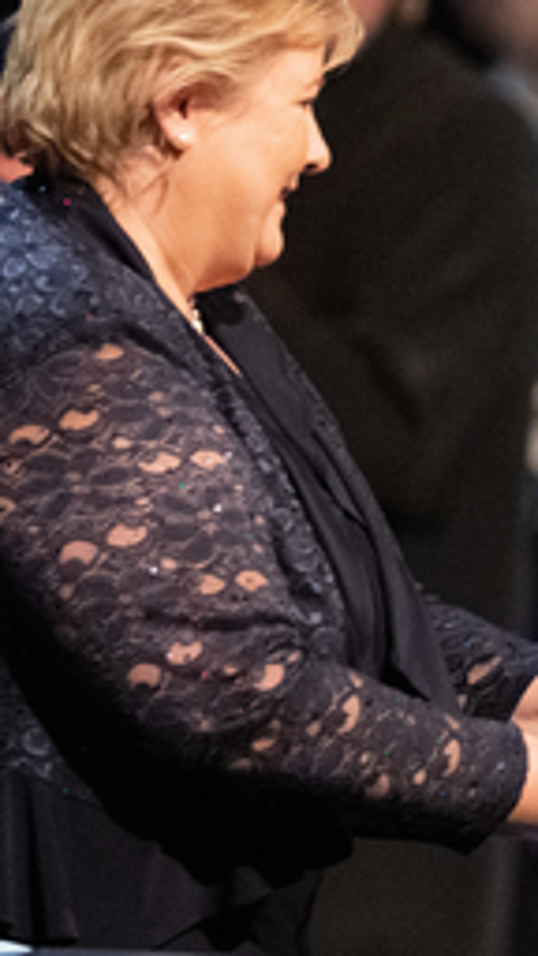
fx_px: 33198
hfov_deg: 0.9
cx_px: 613
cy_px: 480
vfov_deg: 1.7
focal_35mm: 1309
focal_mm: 400
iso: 10000
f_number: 3.5
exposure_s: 1/320
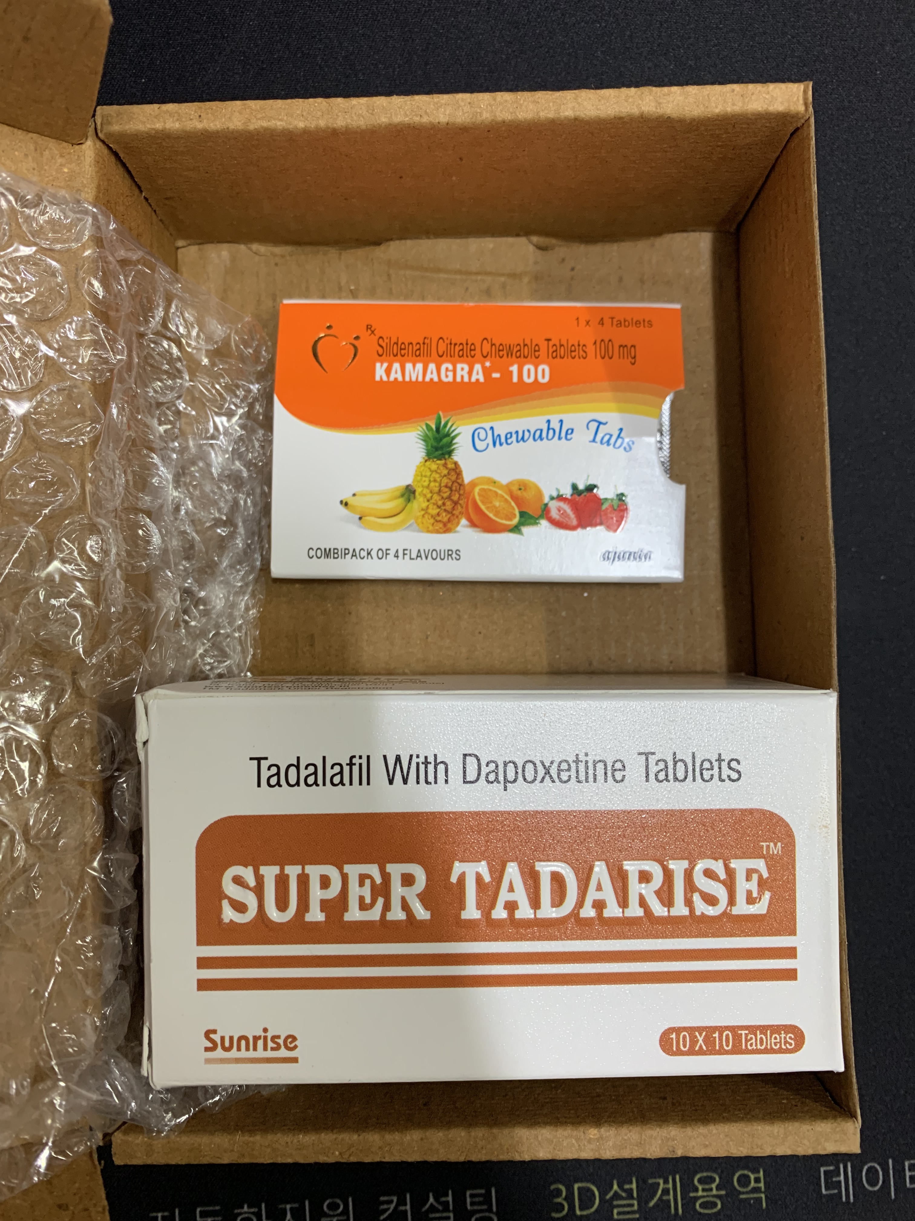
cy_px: 610
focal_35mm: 26
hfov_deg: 53.1
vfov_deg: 67.3
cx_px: 458
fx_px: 916
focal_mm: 4.25
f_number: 1.8
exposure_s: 1/60
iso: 160
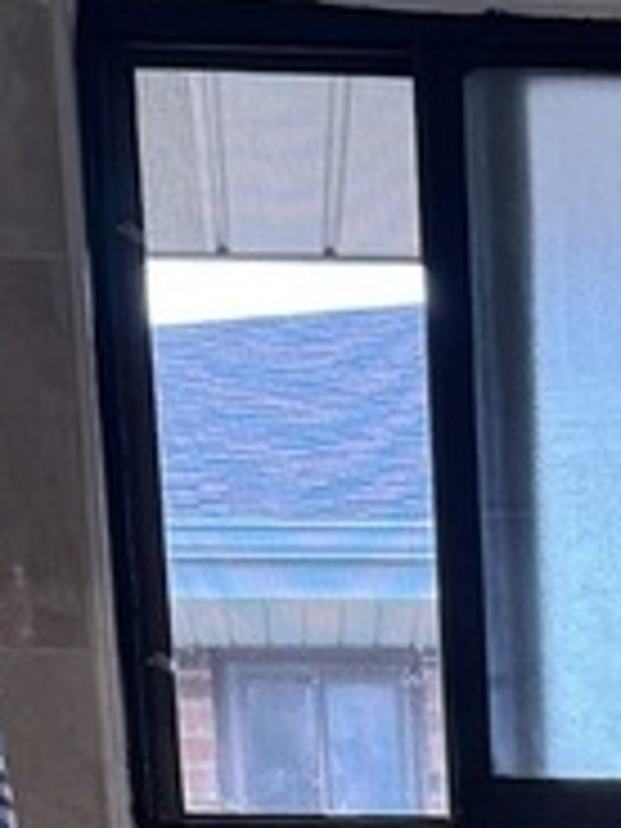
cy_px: 1840
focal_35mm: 141
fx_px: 3373
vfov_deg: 11.9
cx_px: 968
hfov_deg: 10.1
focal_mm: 6.76
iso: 125
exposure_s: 1/60
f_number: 1.78
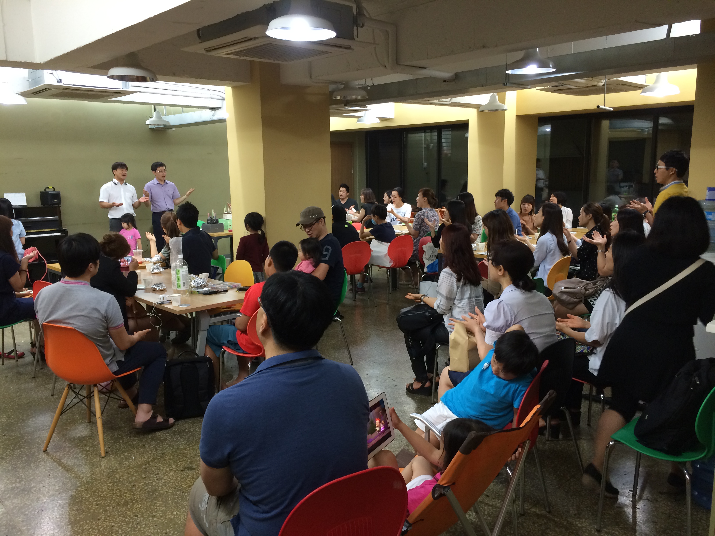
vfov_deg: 48.2
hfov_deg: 61.7
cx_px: 358
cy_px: 268
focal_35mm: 29
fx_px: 599
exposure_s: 1/30
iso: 125
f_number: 2.2
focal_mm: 4.15
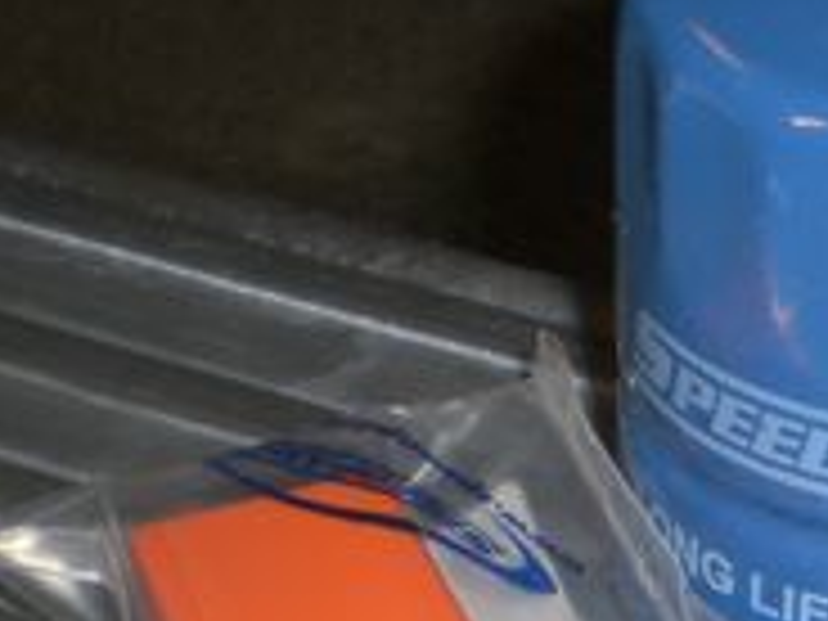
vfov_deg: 11.1
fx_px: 3157
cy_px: 666
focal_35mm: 132
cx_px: 994
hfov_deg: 14.5
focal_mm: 6.3
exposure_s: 1/60
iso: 50
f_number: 3.1
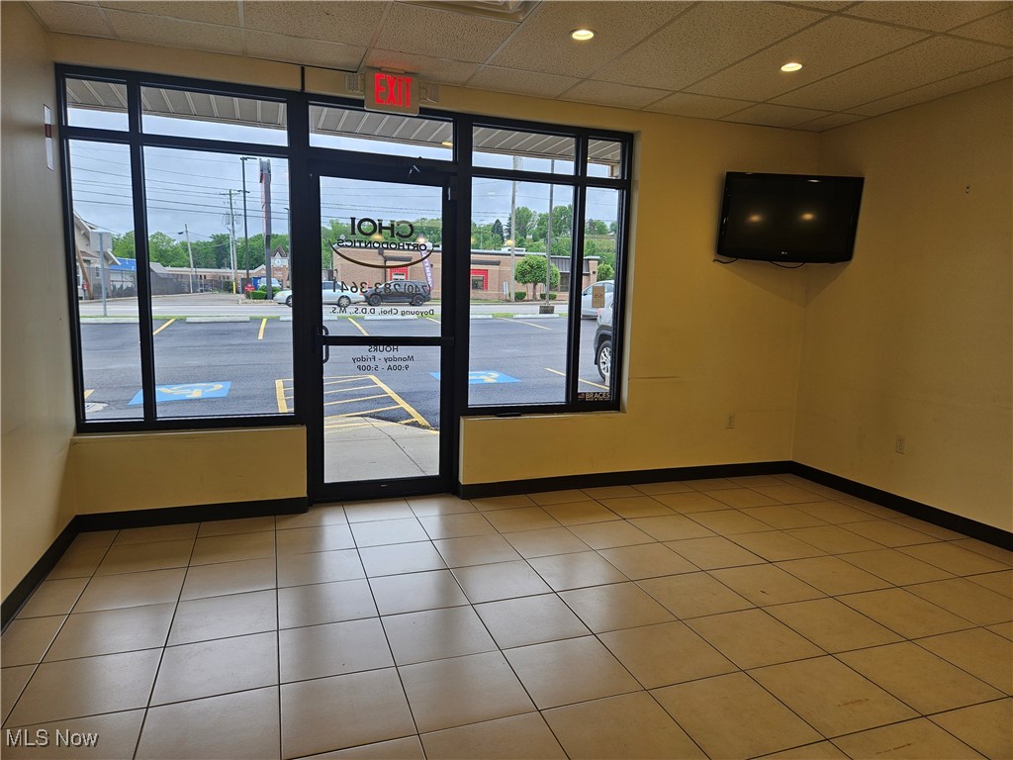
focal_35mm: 23
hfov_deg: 73.9
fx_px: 673
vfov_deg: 58.9
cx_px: 506
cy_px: 380
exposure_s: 1/122
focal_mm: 5.4
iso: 25
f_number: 1.8
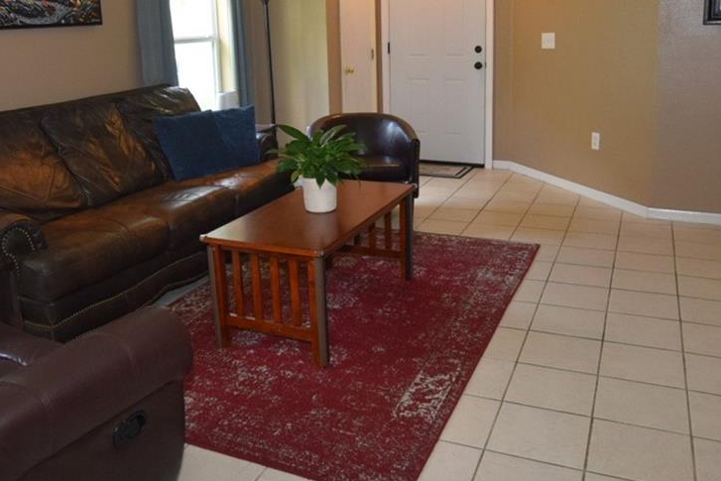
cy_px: 140
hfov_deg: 57.1
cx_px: 318
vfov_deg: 39.2
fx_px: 661
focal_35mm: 33
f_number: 5
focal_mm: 10
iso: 800
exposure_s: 1/100
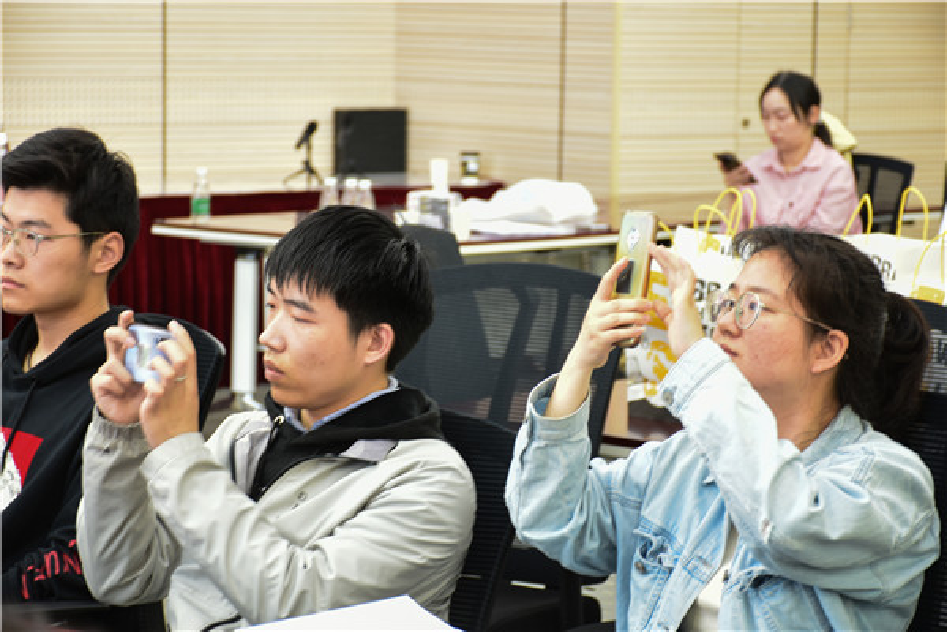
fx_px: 2762
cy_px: 316
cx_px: 474
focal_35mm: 105
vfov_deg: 13.0
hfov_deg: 19.5
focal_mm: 70
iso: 200
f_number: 5
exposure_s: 1/4
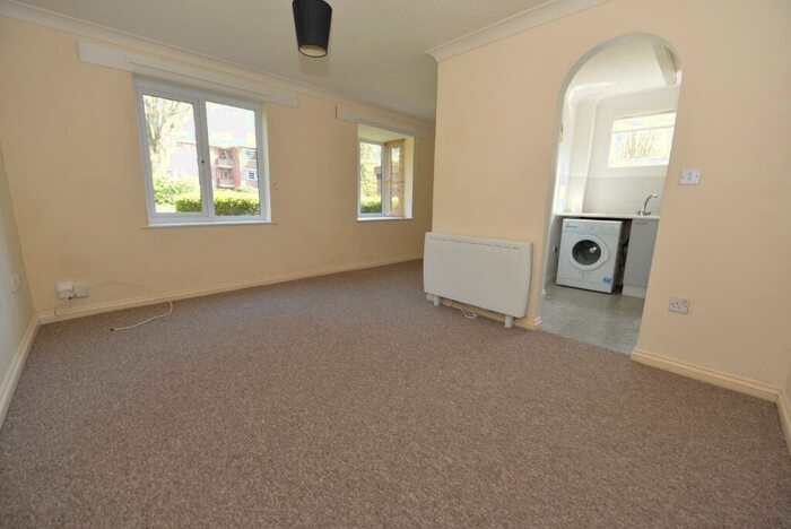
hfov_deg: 104.2
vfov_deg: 81.3
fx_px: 308
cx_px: 396
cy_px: 264
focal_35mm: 14
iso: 220
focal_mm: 14
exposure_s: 1/60
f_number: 4
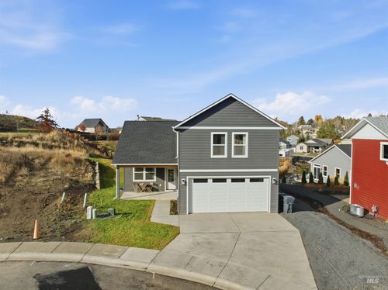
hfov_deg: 71.6
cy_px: 145
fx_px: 269
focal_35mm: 24
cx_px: 194
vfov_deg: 56.7
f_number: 2.8
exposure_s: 1/8000
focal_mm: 12.3
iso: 100
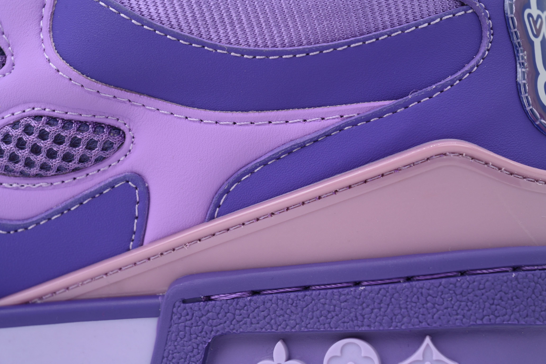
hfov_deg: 19.6
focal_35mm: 104
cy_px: 182
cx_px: 273
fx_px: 1577
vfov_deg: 13.2
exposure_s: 1/80
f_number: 11
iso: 400
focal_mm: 104
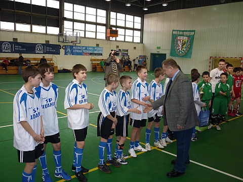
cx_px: 122
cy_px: 91
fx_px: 232
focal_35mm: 33
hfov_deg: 55.4
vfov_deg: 42.9
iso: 125
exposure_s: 1/60
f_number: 2.8
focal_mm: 5.5
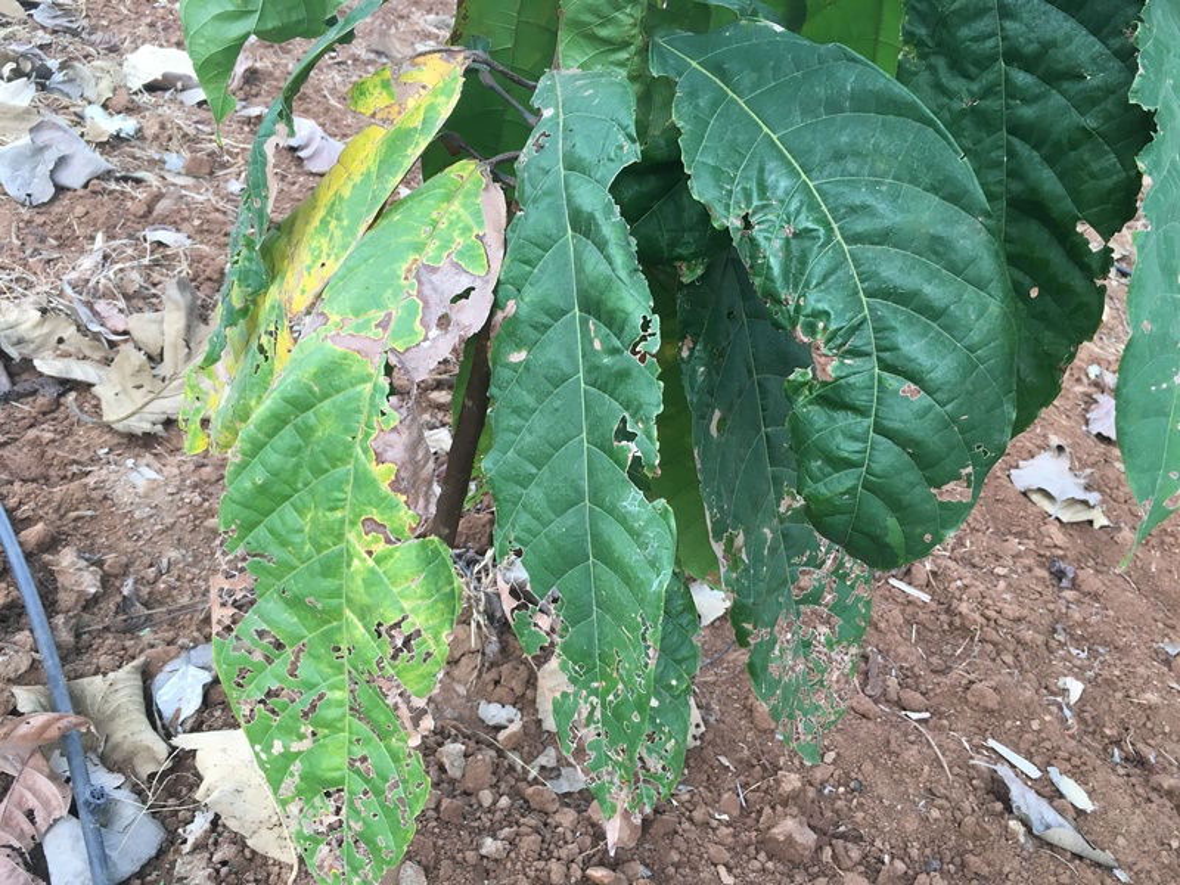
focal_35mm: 29
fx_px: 989
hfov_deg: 61.7
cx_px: 590
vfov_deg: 48.2
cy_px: 442
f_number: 2.2
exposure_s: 1/33
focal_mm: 4.15
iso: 25
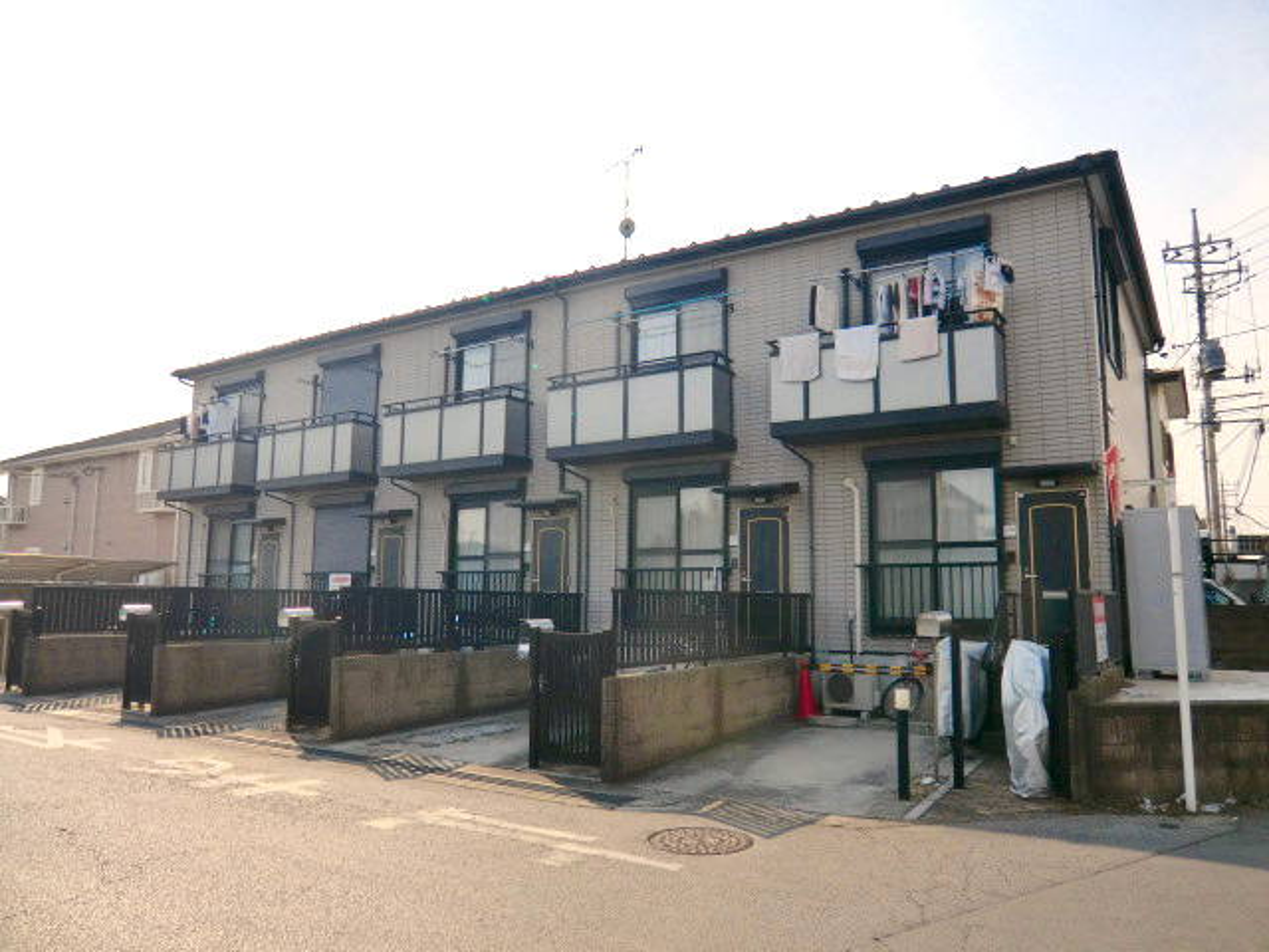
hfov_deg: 71.6
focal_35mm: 24
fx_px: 880
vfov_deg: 56.8
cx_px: 634
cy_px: 476
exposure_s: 1/250
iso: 64
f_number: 7.5
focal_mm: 4.3
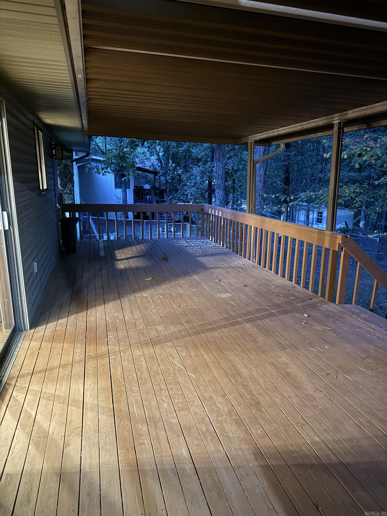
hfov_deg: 56.8
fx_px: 358
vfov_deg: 71.6
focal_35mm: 24
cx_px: 194
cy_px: 258
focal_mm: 6.76
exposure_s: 1/9
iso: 1000
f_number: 1.78
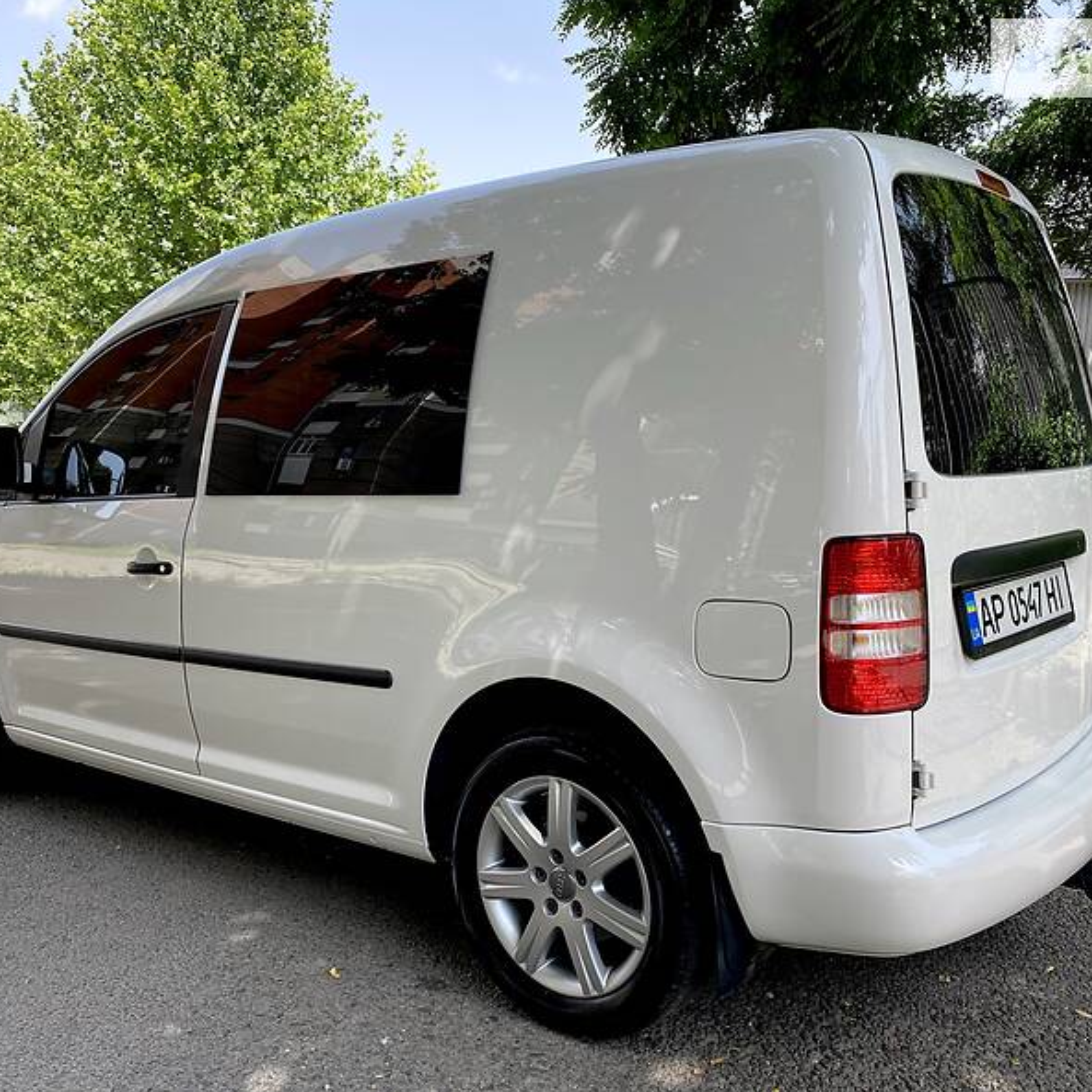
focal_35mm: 31
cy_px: 549
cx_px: 547
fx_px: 1106
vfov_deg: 52.5
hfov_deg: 52.5
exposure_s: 1/452
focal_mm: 4.2
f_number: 1.8
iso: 32
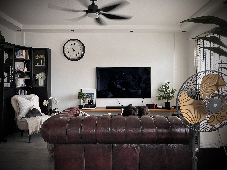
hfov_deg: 67.3
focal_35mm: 26
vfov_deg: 53.1
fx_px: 170
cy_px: 85
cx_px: 114
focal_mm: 5.7
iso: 320
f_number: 1.5
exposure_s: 1/60
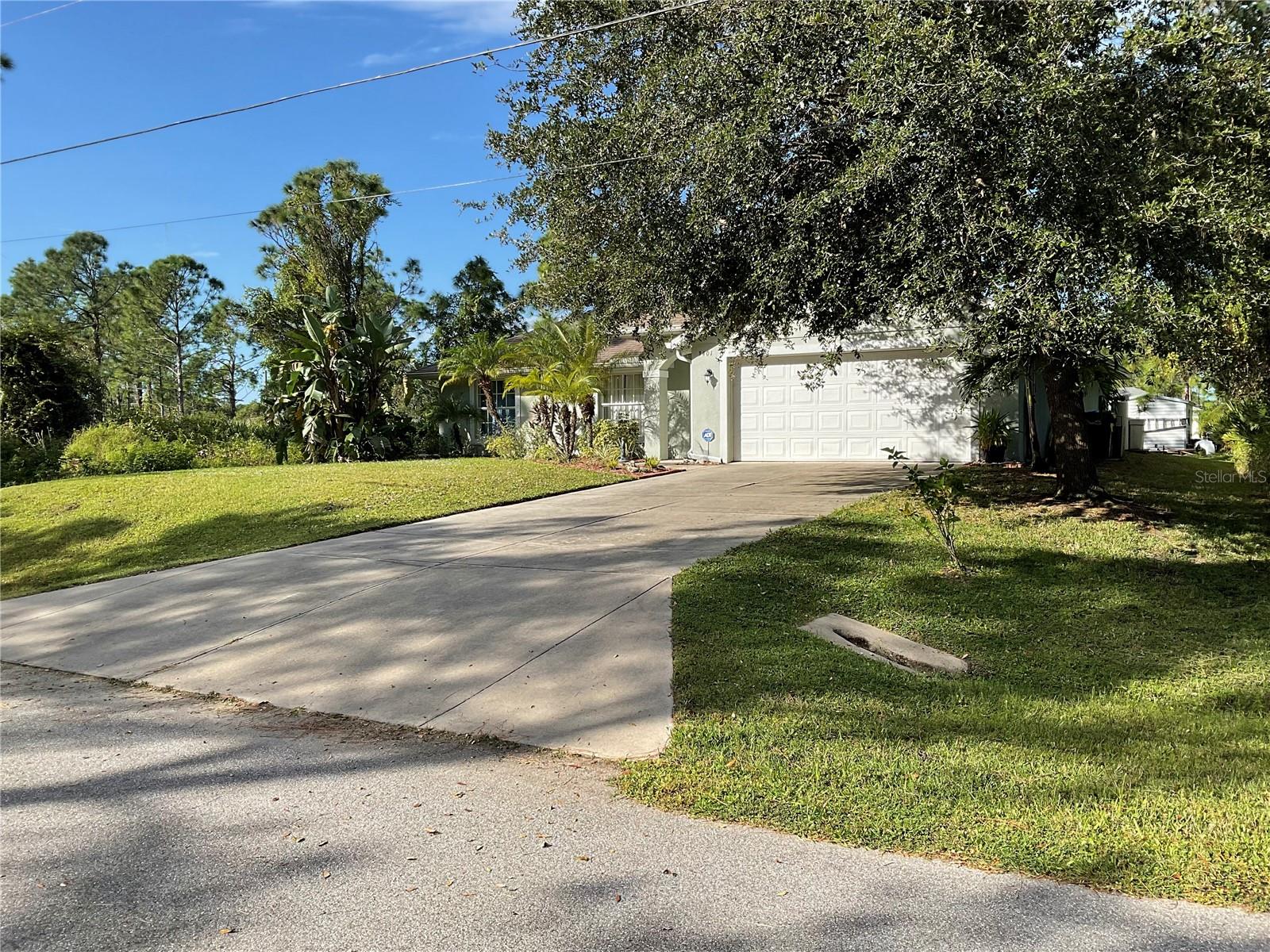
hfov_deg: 61.7
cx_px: 635
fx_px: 1064
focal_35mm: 29
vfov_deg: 48.2
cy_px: 476
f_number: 1.8
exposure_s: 1/1342
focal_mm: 3
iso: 16
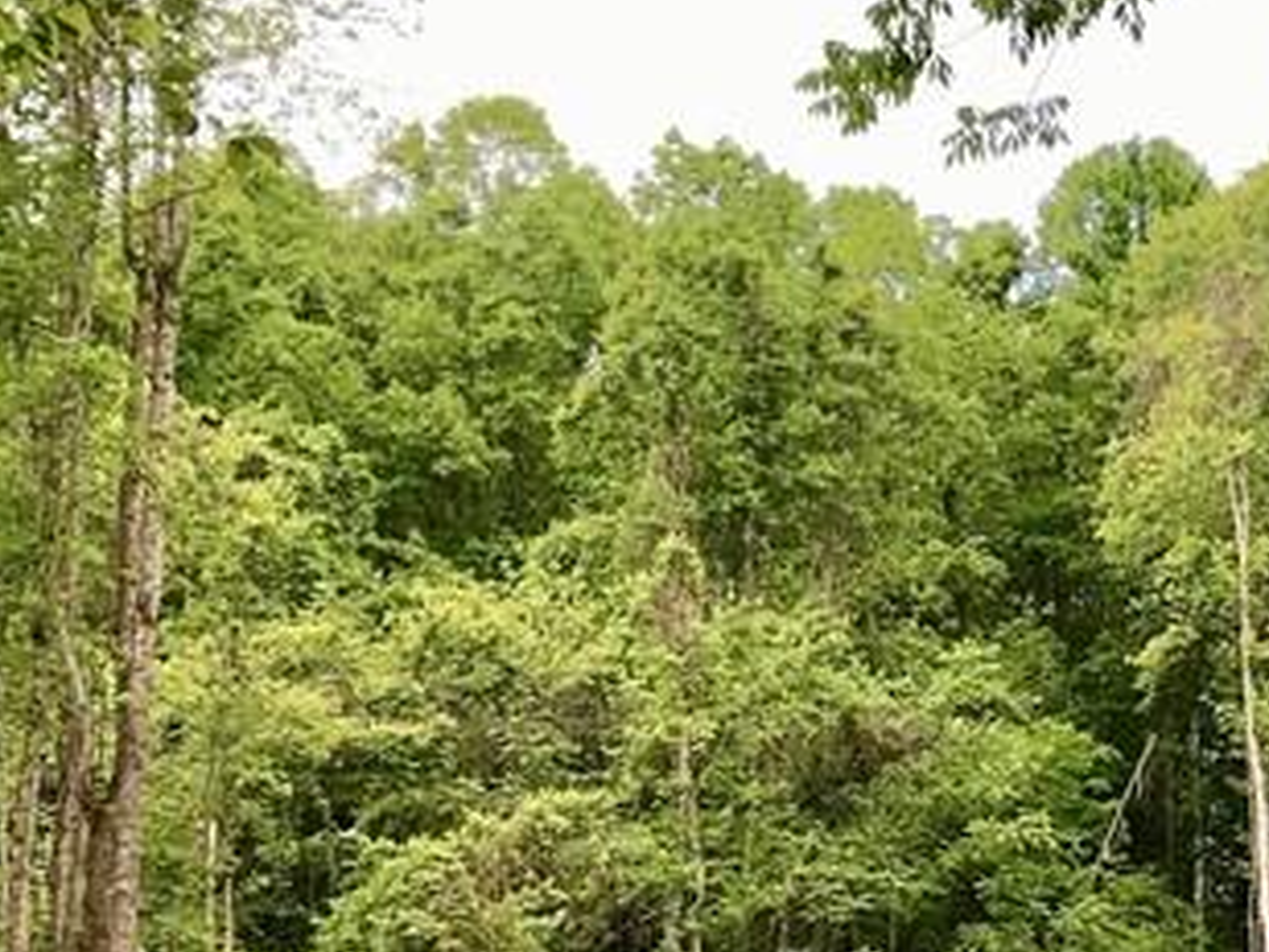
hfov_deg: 20.7
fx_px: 3409
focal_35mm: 93
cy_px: 734
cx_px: 1117
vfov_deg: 15.8
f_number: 1.8
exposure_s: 1/630
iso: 20
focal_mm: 3.99
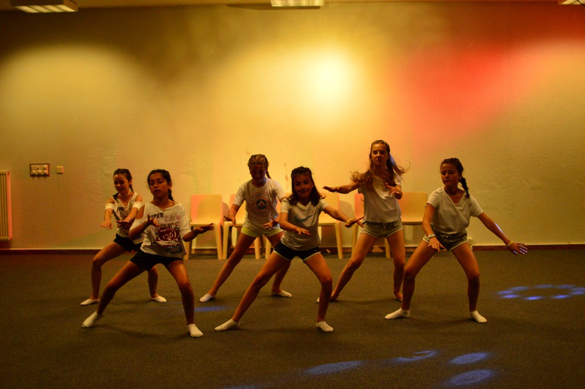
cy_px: 194
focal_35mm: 52
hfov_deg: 37.9
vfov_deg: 25.7
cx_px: 292
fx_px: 852
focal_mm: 35
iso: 1600
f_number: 1.8
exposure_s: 1/200
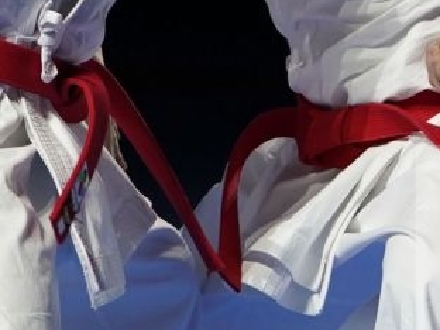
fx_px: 6419
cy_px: -227
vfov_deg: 2.9
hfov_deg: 3.9
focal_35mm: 505
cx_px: 547
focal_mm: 91
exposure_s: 1/500
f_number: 2.8
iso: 400
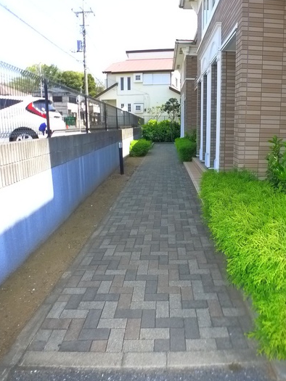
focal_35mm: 32
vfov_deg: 56.7
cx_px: 188
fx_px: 352
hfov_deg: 43.6
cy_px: 174
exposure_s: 1/320
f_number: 2.8
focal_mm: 5.1
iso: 400
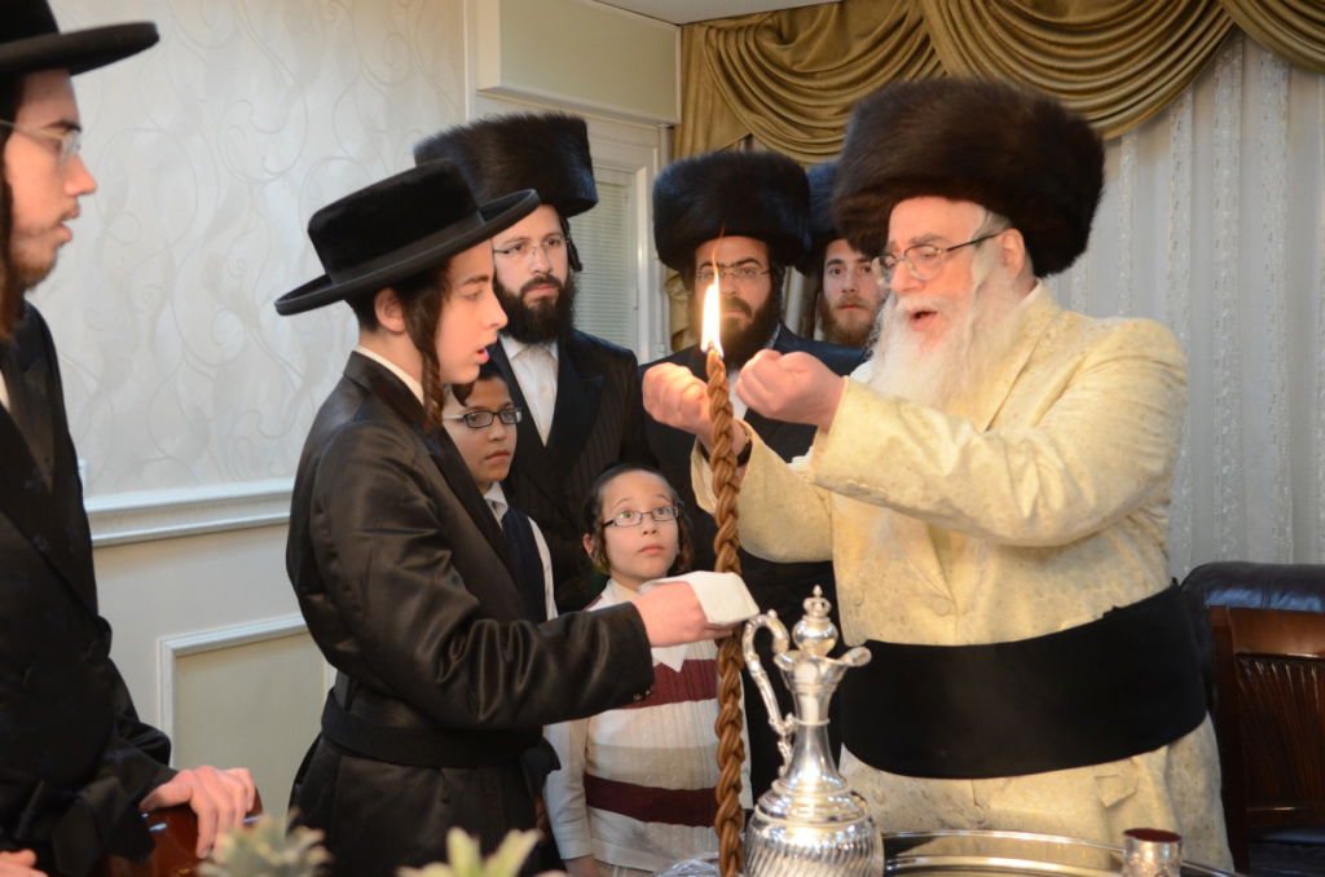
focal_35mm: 46
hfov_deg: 42.4
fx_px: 1708
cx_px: 662
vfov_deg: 28.8
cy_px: 438
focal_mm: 31
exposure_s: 1/100
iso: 1250
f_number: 3.2
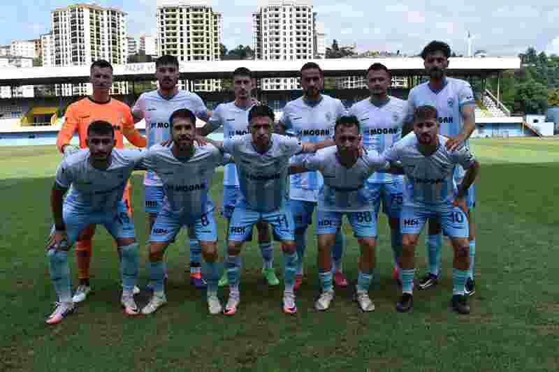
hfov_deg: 57.2
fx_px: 512
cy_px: 186
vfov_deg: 40.0
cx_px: 280
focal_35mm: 33
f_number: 9
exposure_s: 1/320
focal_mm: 22
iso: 200
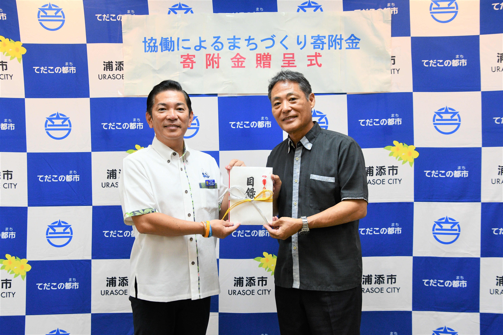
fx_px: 545
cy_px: 168
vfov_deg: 34.2
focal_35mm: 39
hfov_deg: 49.6
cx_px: 252
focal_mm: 26
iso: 1250
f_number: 5.6
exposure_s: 1/125
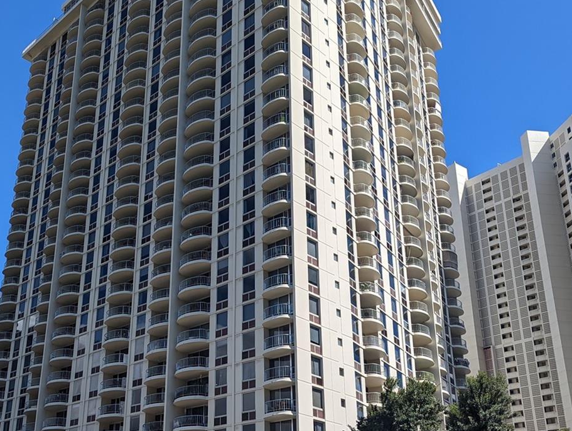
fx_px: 695
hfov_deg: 43.9
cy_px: 306
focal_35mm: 42
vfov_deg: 33.9
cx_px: 178
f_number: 1.85
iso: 47
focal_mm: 6.81
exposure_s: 1/2695
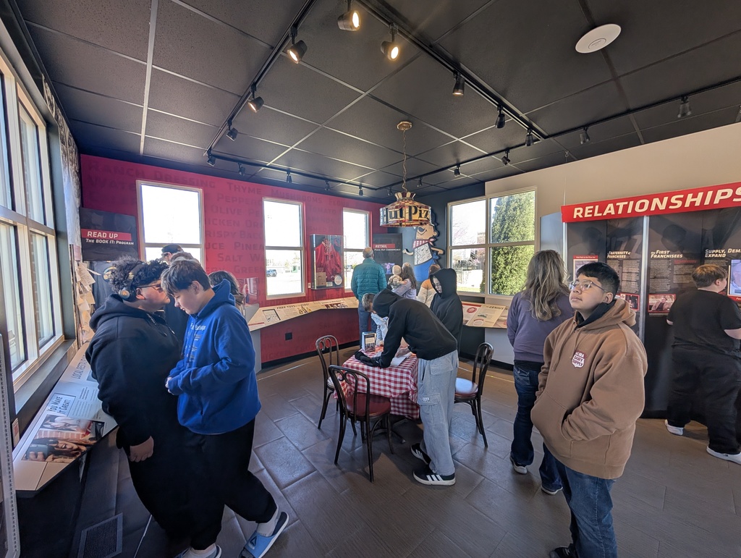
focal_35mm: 12
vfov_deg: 94.6
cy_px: 279
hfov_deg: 110.5
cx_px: 370
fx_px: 257
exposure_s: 1/210
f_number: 1.7
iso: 48
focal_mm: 2.02
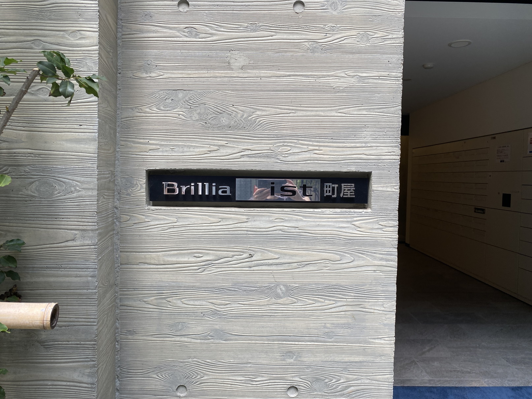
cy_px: 200
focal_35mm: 26
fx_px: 400
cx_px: 266
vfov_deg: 53.1
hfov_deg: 67.3
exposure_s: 1/375
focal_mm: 4.25
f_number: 1.8
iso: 32
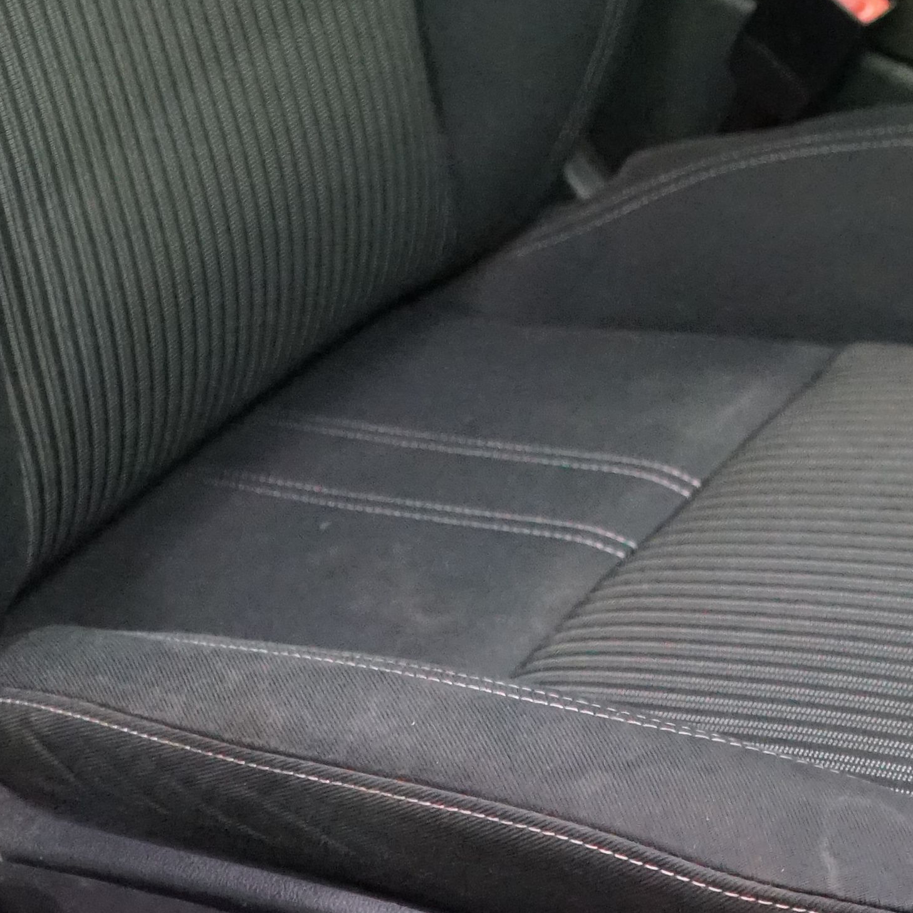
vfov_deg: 16.7
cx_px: 631
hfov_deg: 17.7
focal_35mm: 98
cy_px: -298
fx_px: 2924
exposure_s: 1/80
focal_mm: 28
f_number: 3.5
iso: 6400
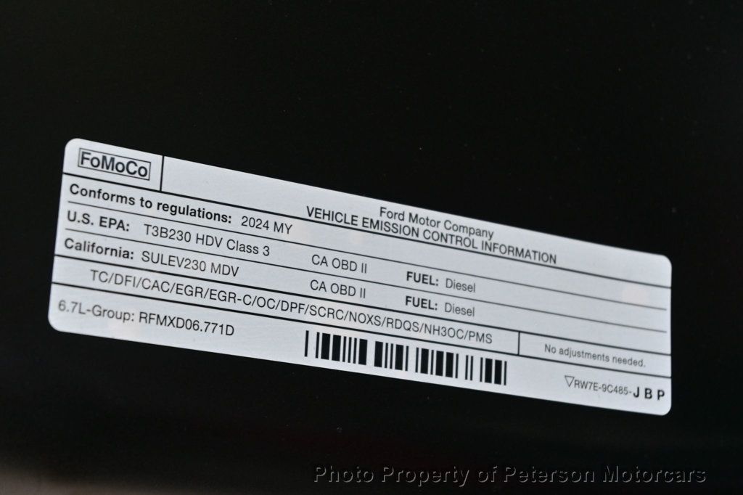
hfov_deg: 27.0
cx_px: 372
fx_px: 1547
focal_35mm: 75
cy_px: 248
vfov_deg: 18.2
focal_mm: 50
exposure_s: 1/80
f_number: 6.3
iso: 360
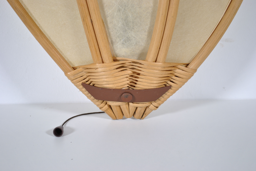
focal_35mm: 69
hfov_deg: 29.2
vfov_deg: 19.8
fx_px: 491
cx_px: 128
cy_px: 86
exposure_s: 1/40
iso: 200
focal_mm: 46
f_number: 5.3
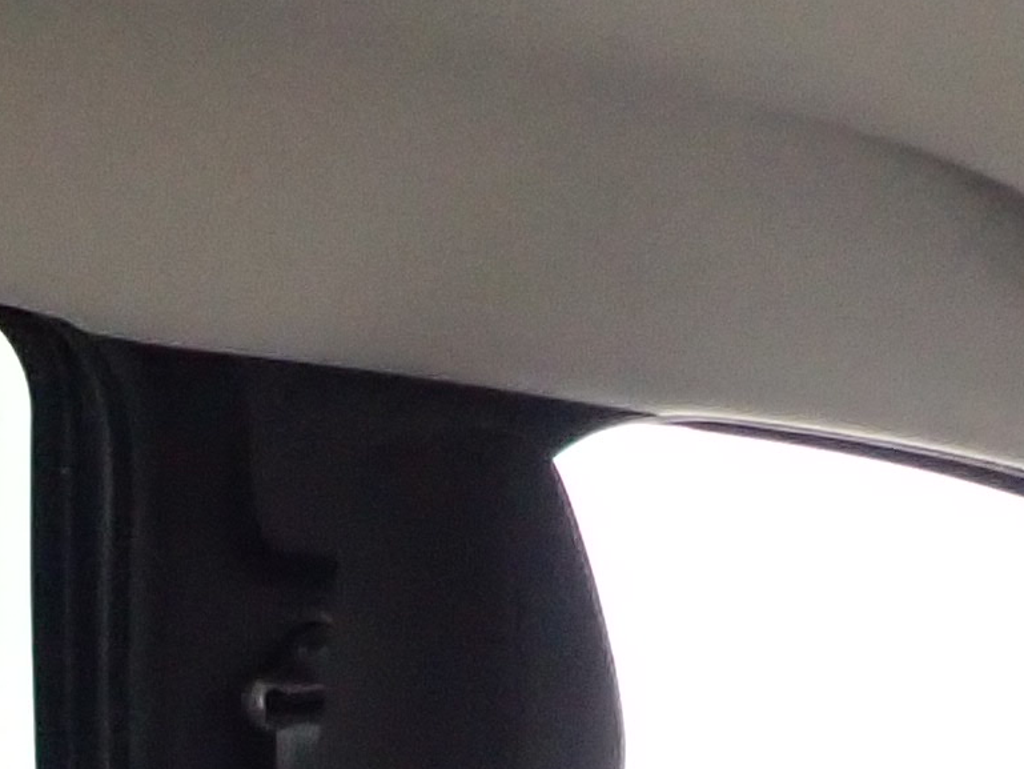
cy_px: 1930
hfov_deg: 14.9
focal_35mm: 130
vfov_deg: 9.8
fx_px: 3846
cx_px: 7
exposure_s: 1/30
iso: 640
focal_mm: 4.5
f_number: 2
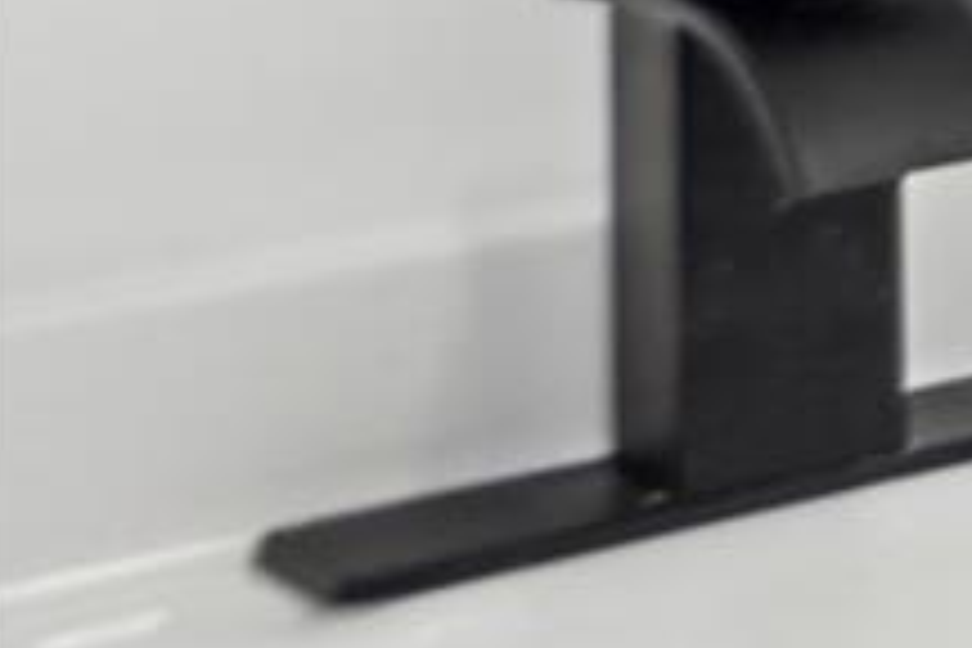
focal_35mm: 111
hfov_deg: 9.0
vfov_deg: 10.9
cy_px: -788
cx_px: 3578
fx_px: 2997
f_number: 4.5
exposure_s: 1/160
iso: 250
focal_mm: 10
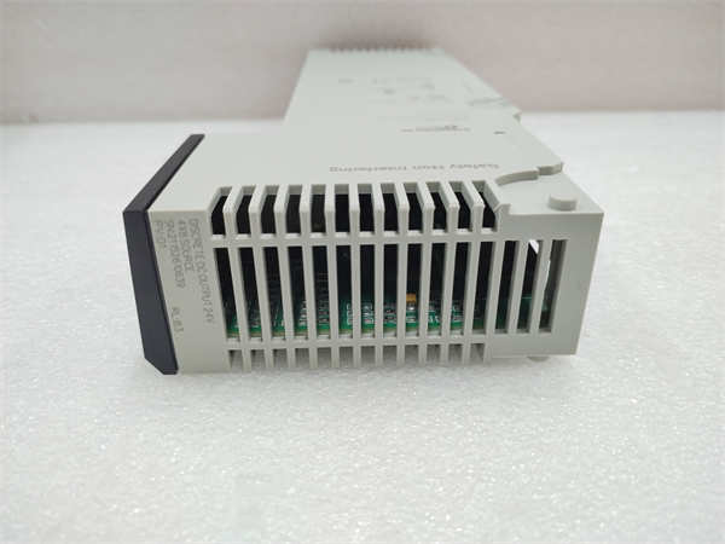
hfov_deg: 67.3
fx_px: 545
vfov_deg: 53.1
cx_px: 362
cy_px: 272
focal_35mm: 26
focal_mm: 4.75
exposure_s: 1/50
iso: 320
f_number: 1.8
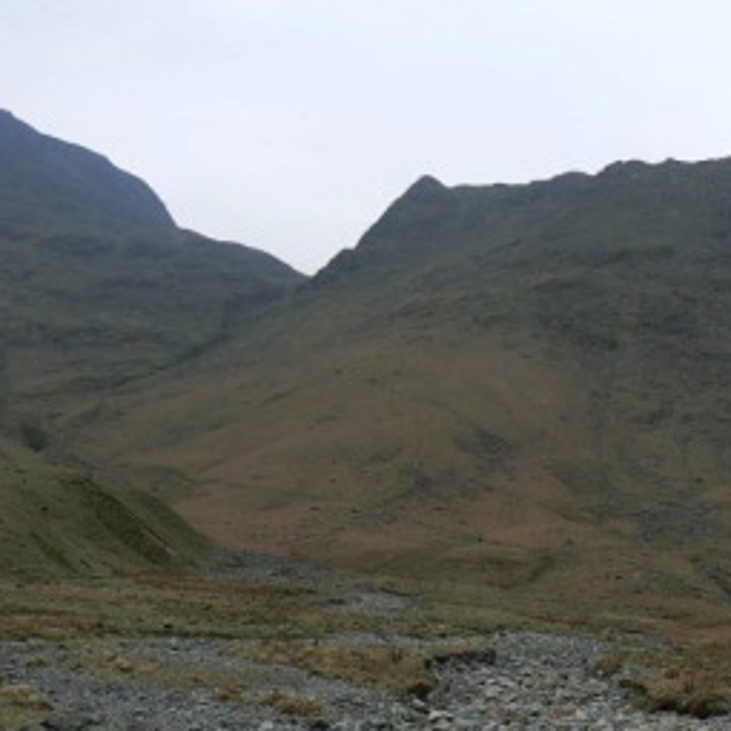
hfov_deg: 31.1
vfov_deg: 31.6
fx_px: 1290
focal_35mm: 54
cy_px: 393
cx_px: 539
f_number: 5.6
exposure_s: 1/100
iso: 80
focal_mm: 6
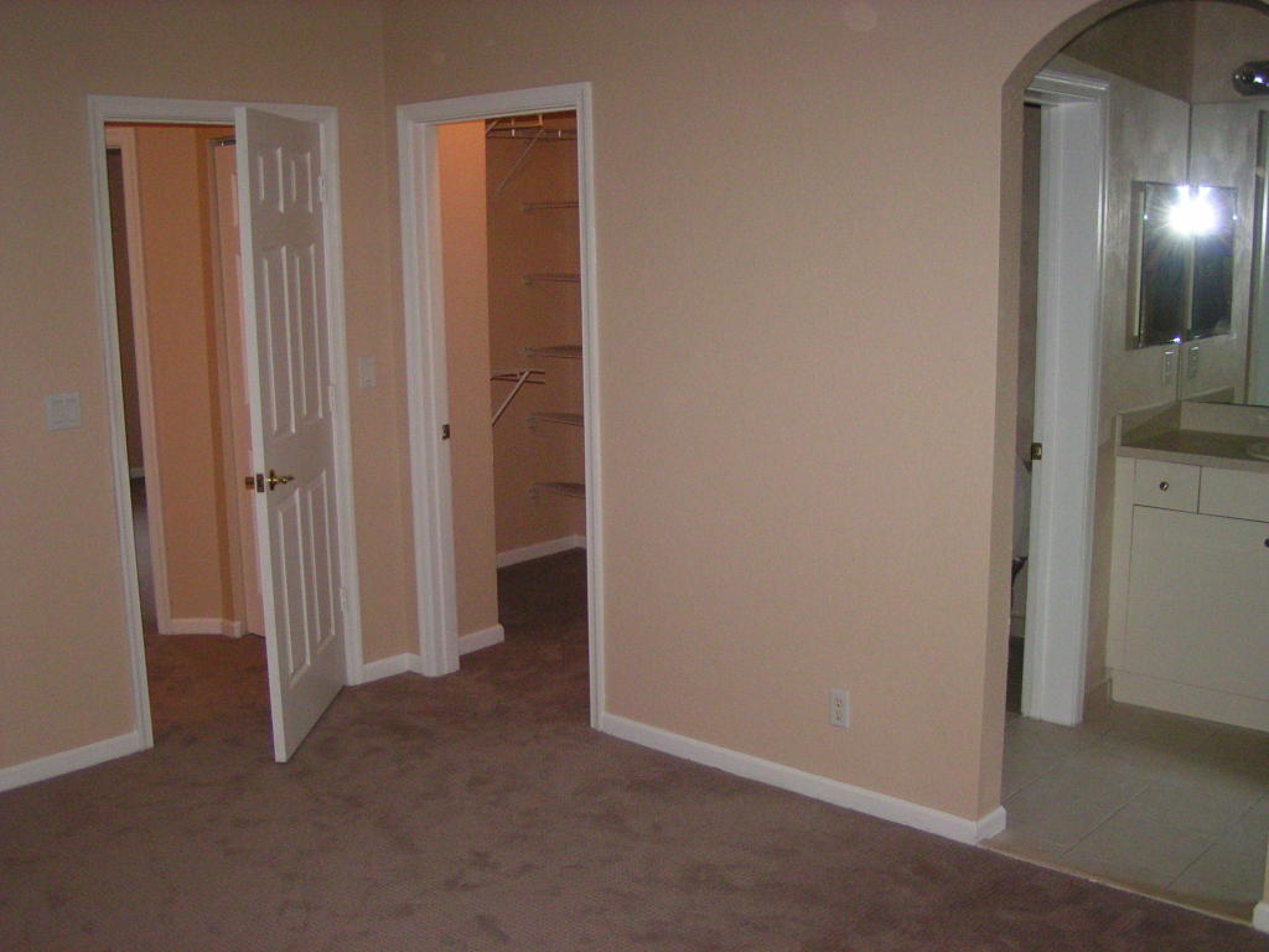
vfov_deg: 37.7
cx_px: 634
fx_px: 1393
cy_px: 476
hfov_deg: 49.0
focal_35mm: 38
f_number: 2.8
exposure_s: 1/40
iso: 200
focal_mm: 5.8
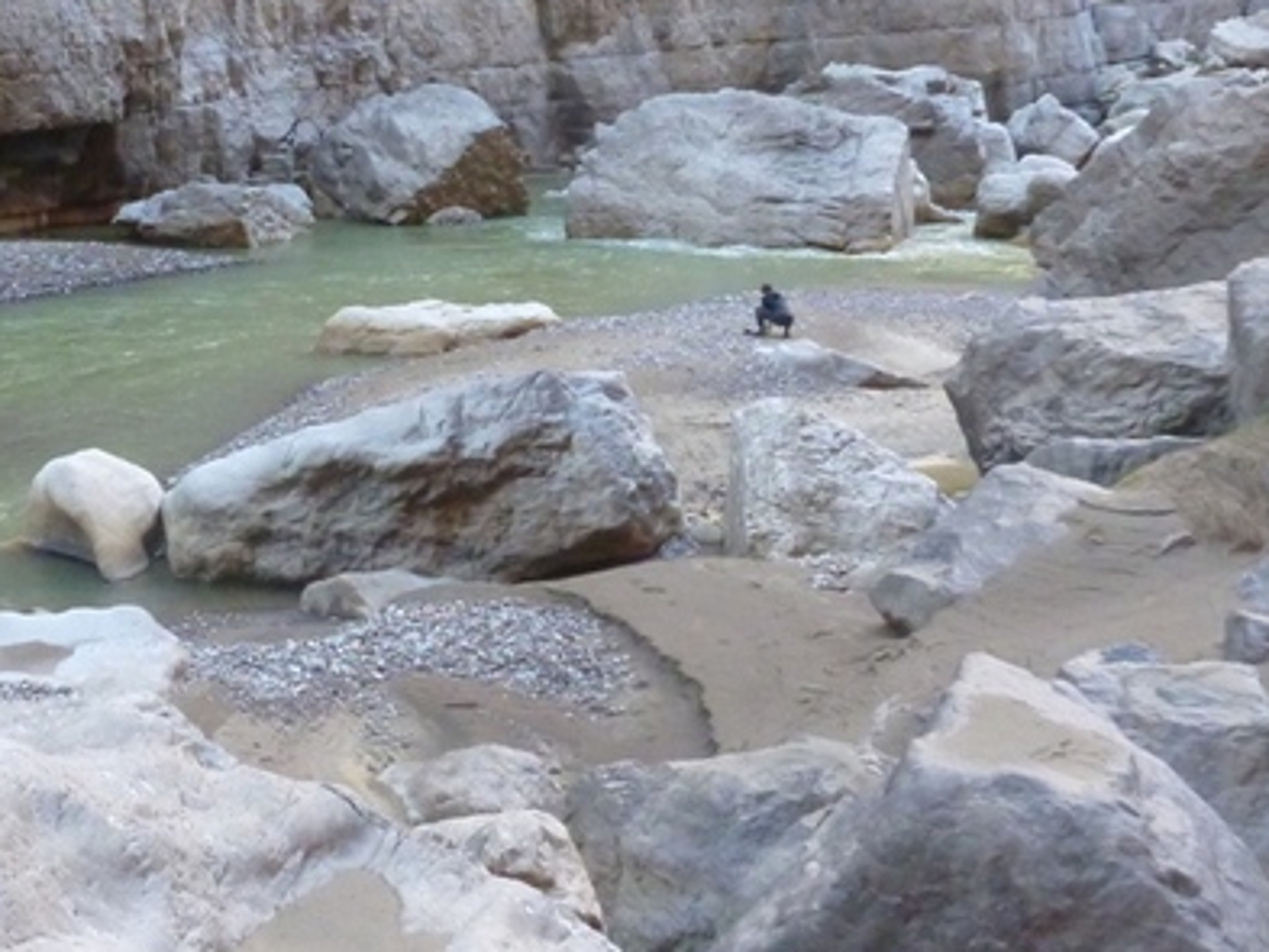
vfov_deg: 25.6
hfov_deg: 32.4
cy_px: 358
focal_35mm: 57
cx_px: 174
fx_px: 2090
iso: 640
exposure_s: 1/125
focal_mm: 4.9
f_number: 3.3
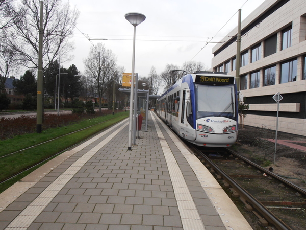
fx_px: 265
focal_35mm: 30
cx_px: 153
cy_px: 115
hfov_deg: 60.0
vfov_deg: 46.8
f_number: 3.5
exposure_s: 1/250
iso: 80
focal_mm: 5.25
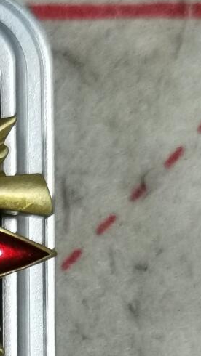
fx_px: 2082
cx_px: -243
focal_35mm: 220
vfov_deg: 9.5
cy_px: 546
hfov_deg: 5.4
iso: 160
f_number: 1.9
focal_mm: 6.71
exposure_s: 1/50
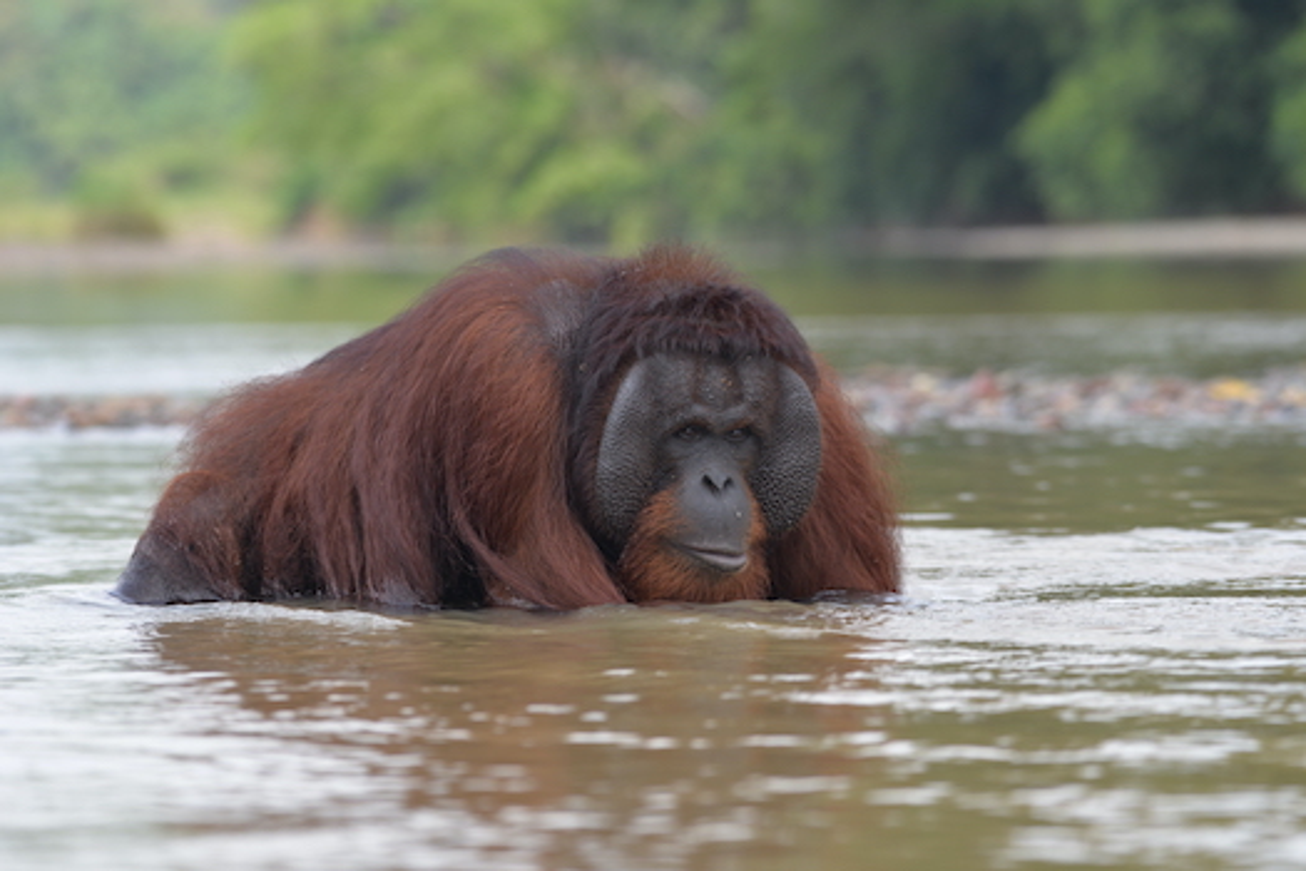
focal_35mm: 200
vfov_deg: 6.9
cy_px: 436
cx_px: 653
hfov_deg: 10.3
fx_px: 7255
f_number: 6.3
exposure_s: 1/200
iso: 100
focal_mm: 200
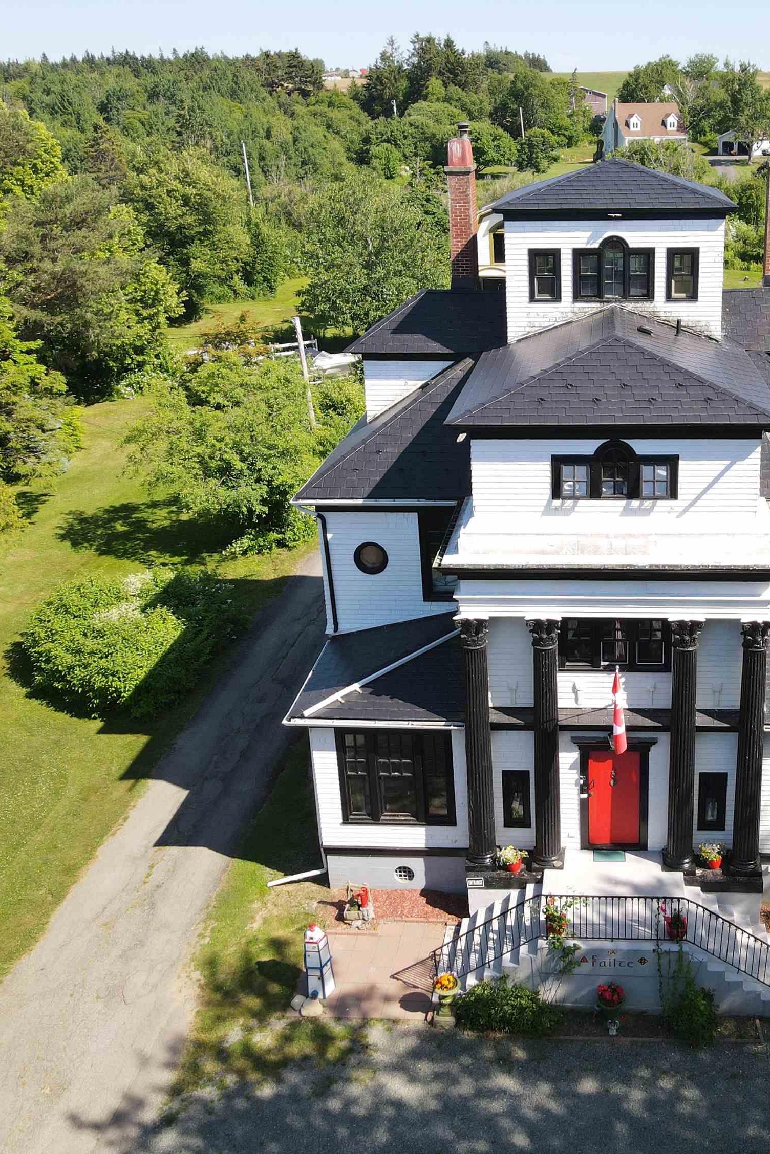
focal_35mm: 34
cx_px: 567
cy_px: 581
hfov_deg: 38.0
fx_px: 1090
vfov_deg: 55.8
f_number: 2.8
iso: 100
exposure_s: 1/400
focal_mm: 4.5
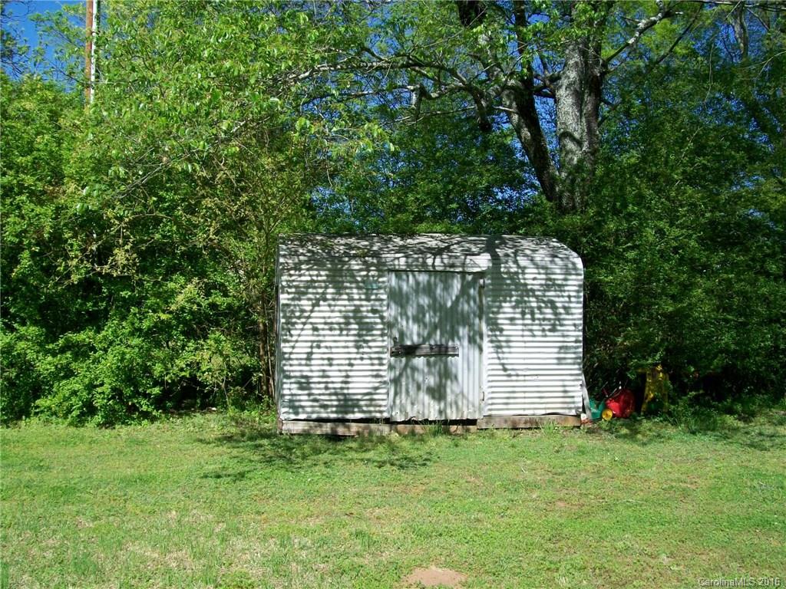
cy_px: 294
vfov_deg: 39.7
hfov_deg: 51.4
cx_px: 393
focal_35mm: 36
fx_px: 817
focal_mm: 6
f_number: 4.8
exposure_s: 1/320
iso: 64
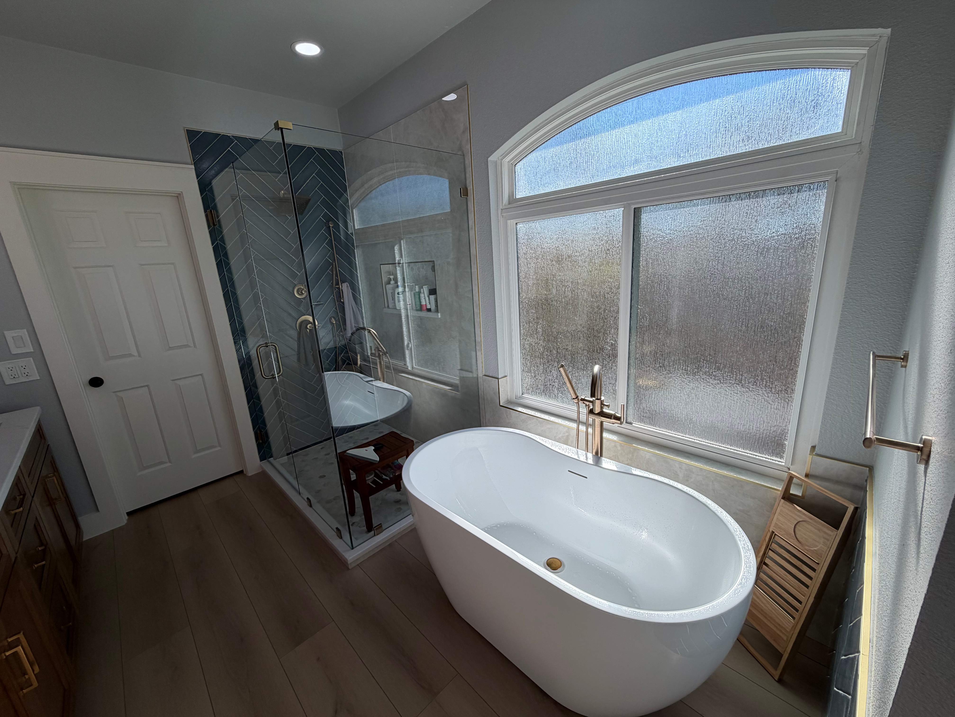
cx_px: 478
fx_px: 386
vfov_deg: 85.7
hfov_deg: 102.1
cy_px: 358
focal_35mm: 14
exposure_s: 1/502
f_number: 2.2
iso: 40
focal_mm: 2.22
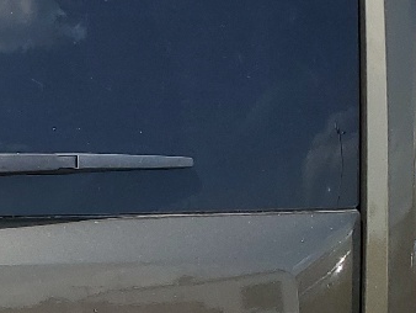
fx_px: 1479
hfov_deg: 14.8
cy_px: 345
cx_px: -224
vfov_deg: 11.9
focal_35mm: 123
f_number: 1.5
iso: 50
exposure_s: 1/2000
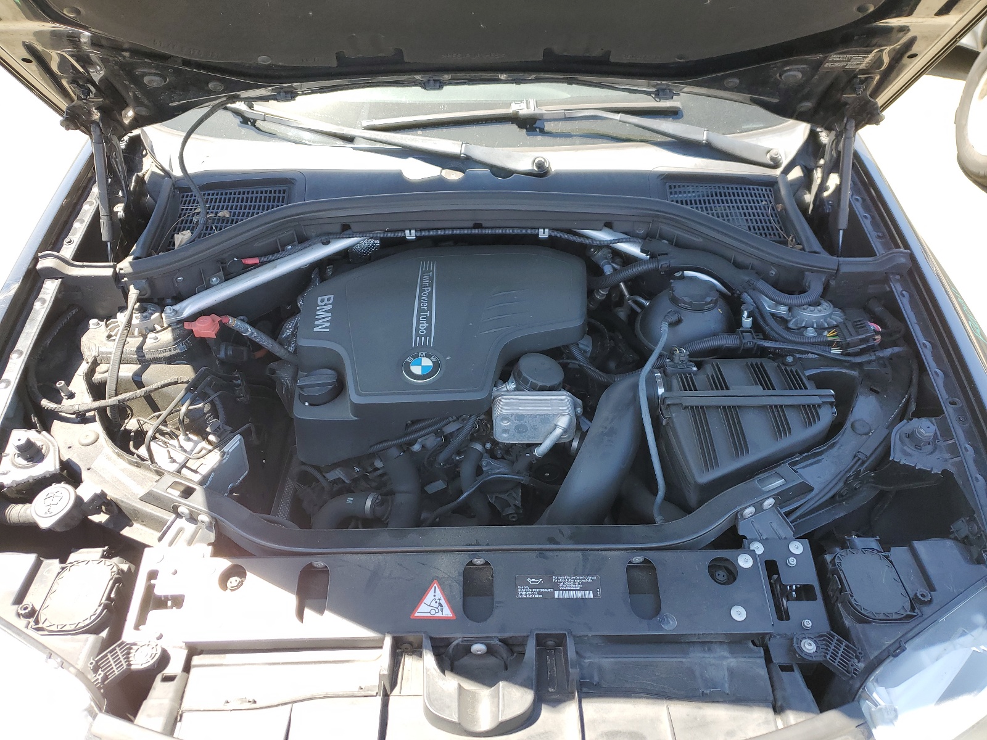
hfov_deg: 67.3
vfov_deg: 53.1
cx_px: 494
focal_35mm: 26
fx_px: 741
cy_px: 370
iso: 50
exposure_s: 1/400
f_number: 1.5
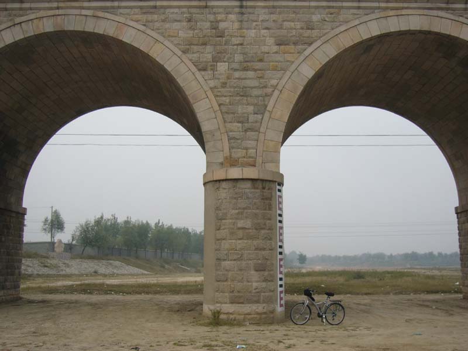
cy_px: 176
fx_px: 473
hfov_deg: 52.6
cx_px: 234
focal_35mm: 35
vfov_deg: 40.7
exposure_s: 1/125
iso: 50
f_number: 8
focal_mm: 5.8
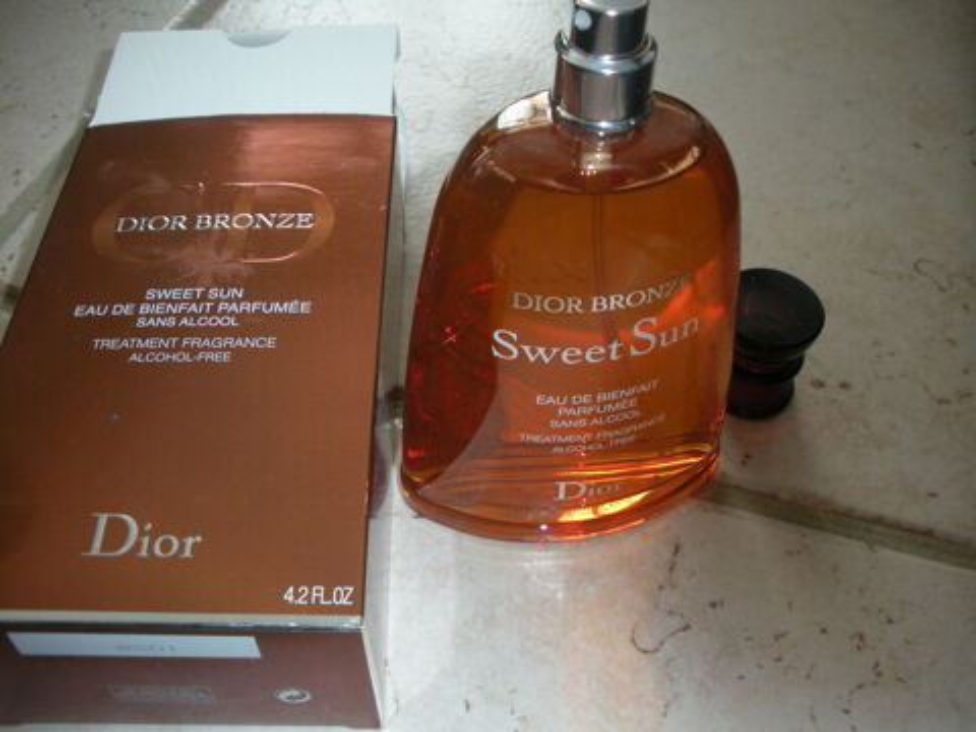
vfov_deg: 40.7
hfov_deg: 52.6
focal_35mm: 35
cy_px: 366
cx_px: 488
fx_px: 987
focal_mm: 6.3
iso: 200
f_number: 3.5
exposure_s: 1/30
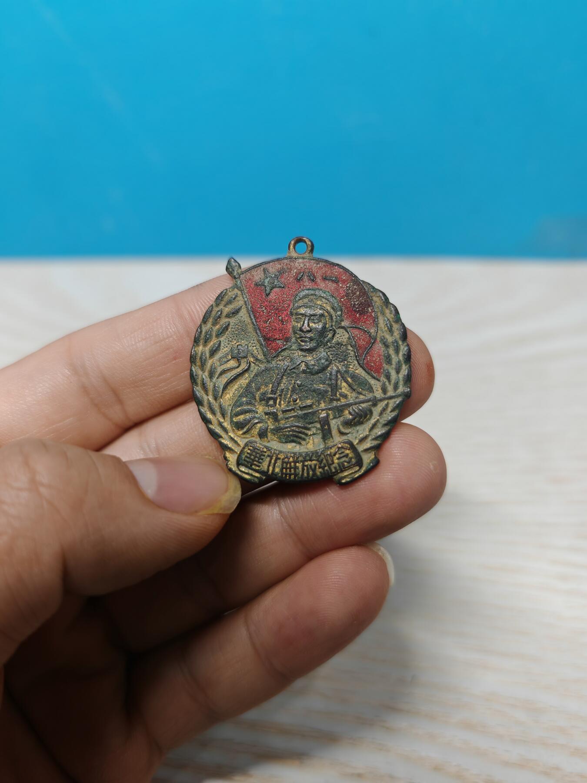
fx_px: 610
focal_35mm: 27
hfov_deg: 51.4
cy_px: 392
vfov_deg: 65.3
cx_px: 294
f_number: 1.6
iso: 125
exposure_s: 1/100
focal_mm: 7.62
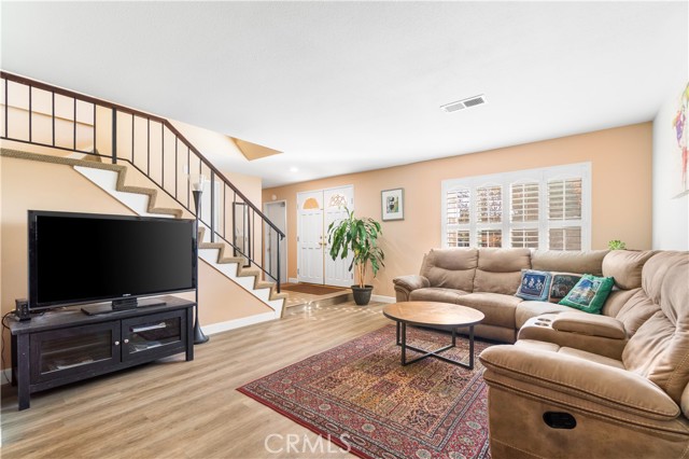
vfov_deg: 77.3
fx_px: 287
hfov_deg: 100.4
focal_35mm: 15
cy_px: 230
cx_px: 344
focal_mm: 10
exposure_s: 1/1.67
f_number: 7.1
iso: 100
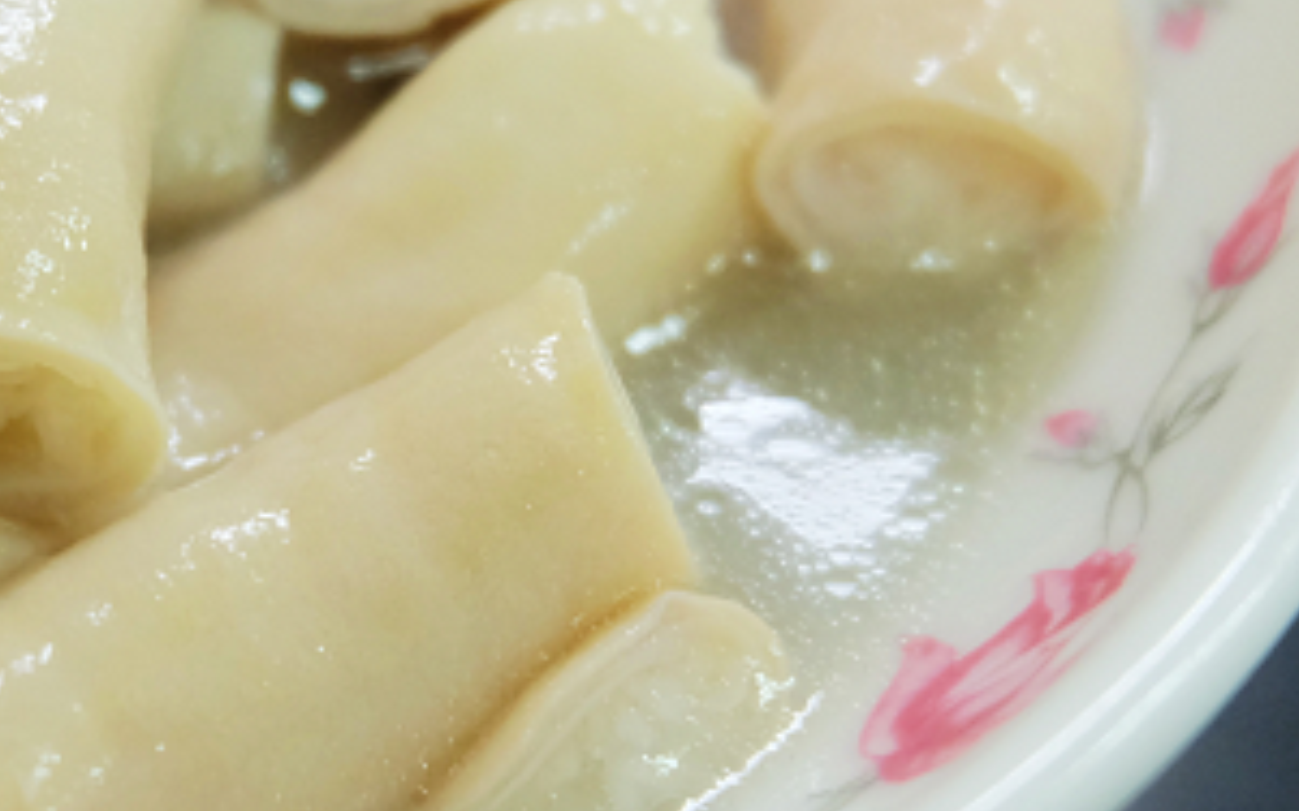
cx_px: 237
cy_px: 406
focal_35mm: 89
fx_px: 3150
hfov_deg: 22.9
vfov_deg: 14.7
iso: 2000
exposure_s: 1/60
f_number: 4.2
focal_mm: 23.2
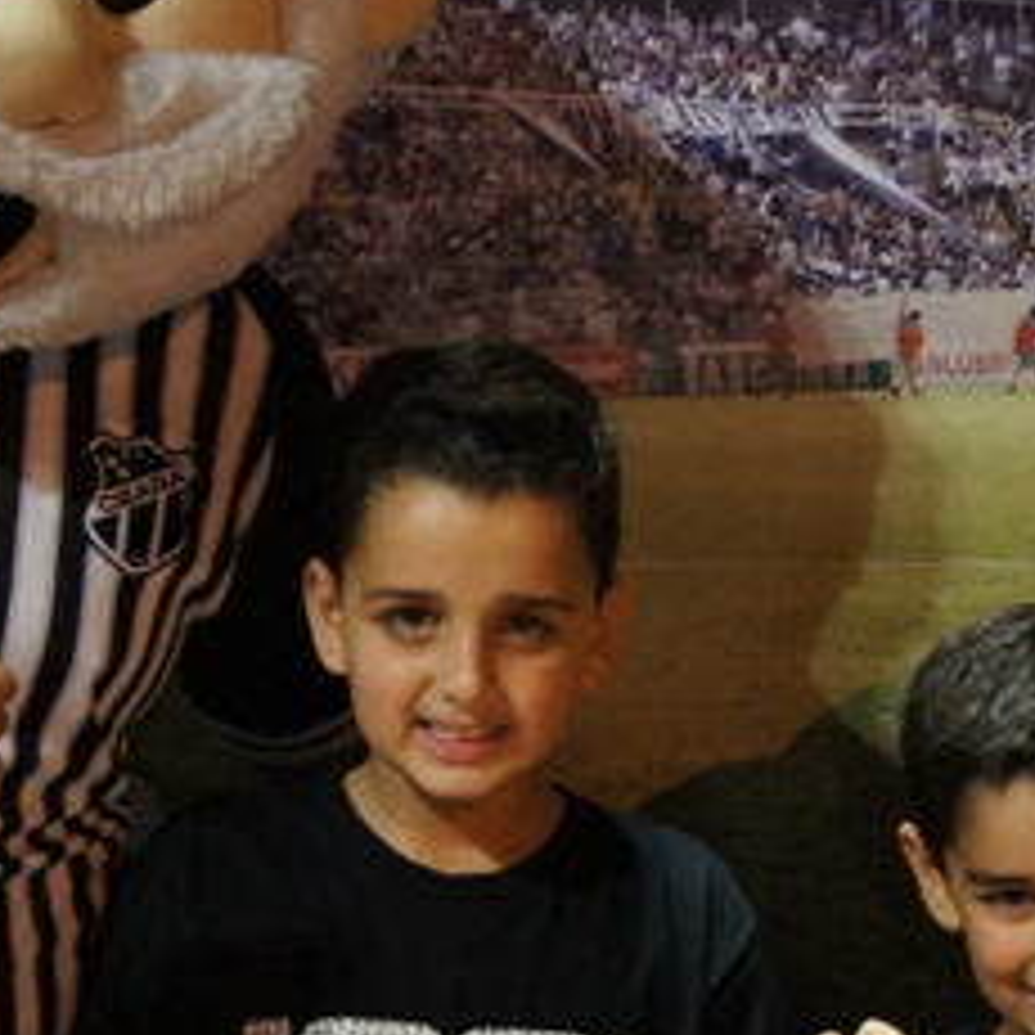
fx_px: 4499
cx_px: 796
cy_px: 839
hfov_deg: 13.1
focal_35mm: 133
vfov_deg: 13.1
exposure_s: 1/30
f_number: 4
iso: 1600
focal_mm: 30
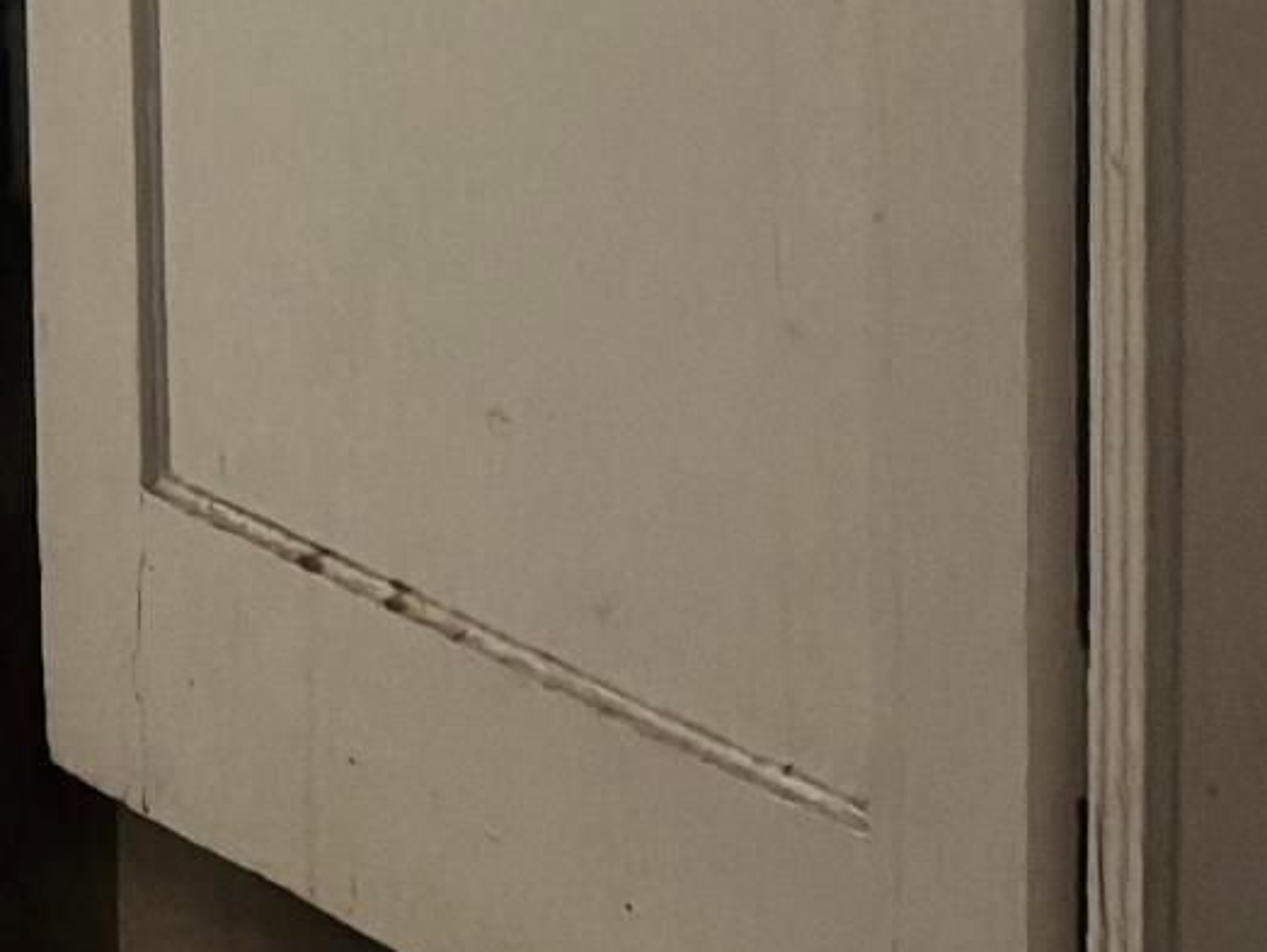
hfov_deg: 13.0
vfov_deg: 9.4
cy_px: -831
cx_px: -107
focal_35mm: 149
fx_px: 5457
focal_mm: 5.96
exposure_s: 1/30
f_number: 1.6
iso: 1000
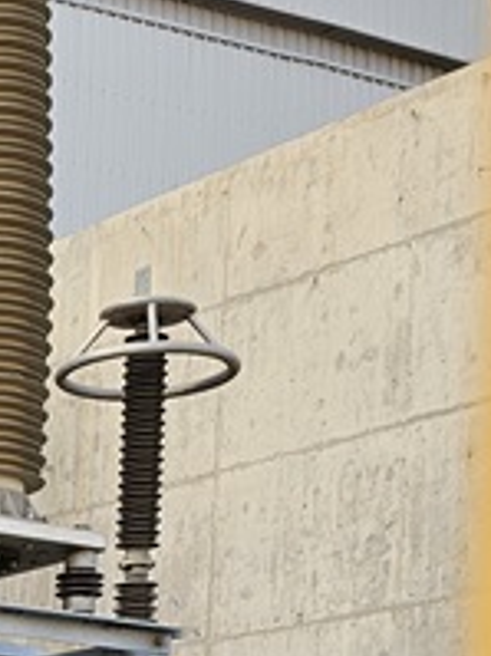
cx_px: -727
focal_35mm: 127
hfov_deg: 10.0
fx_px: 2404
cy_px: 943
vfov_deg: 14.6
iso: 40
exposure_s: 1/359
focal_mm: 6.3
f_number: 1.7
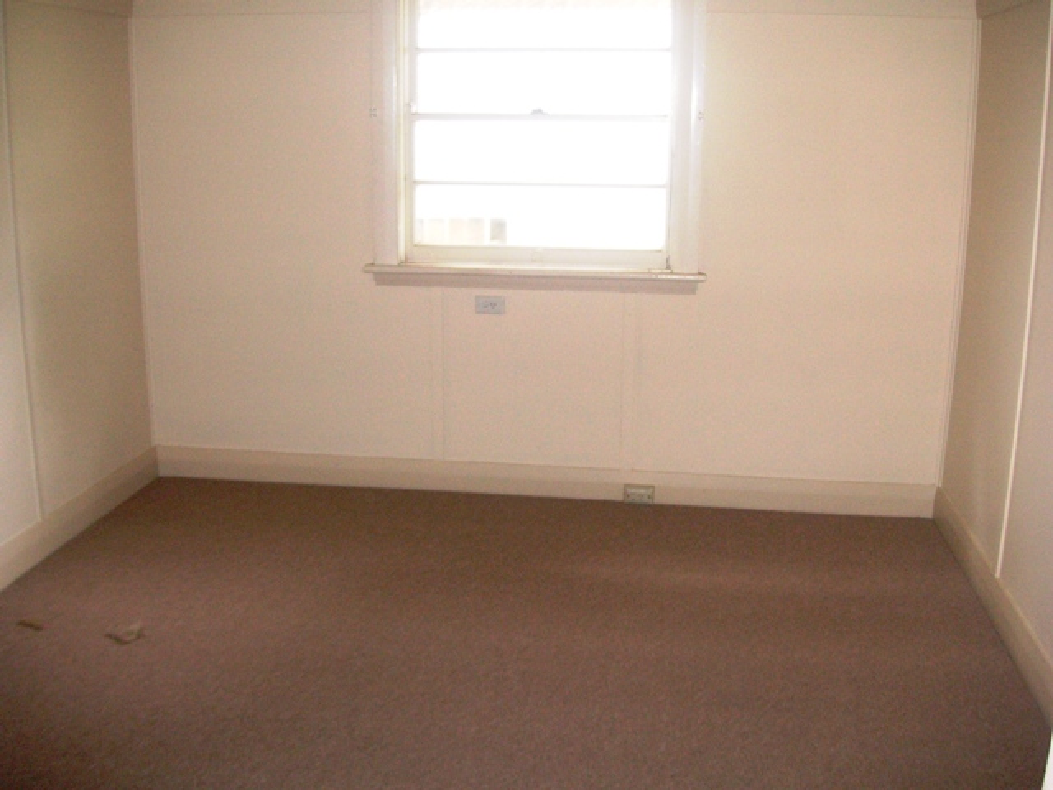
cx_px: 526
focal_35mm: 37
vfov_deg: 38.7
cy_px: 395
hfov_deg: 50.1
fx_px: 1126
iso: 160
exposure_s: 1/60
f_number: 2.8
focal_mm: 6.1
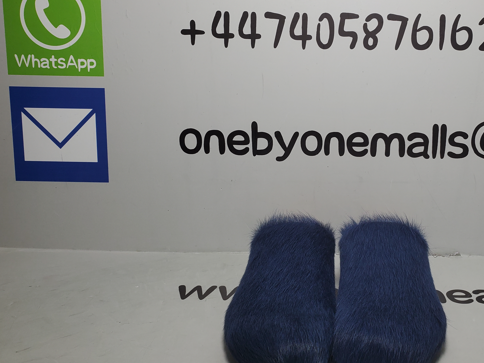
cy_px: 159
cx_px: 340
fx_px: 531
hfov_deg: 47.8
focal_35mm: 38
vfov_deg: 37.7
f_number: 2.4
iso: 50
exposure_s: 1/285
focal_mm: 4.3
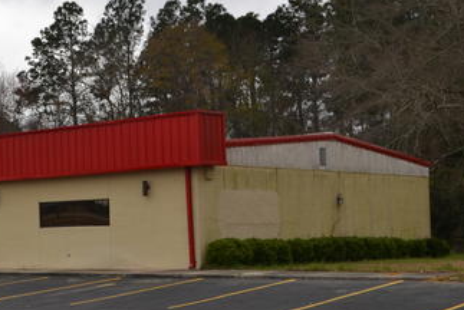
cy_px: 172
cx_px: 22
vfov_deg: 17.5
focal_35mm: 78
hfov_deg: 25.0
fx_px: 1006
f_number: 11
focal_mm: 24
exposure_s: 1/200
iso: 100
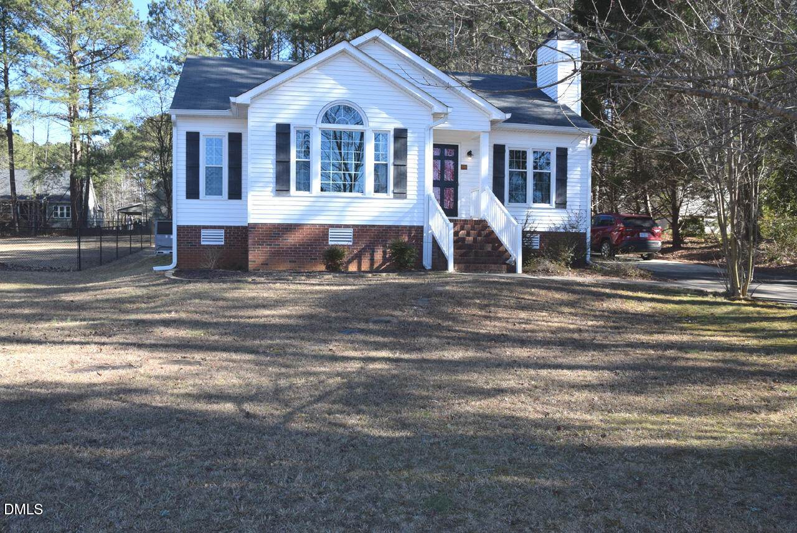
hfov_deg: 61.9
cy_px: 266
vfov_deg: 43.7
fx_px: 665
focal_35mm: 30
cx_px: 398
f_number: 8
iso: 400
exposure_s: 1/250
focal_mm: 20
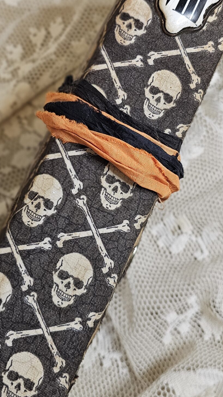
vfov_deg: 45.9
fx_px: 463
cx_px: 113
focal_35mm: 44
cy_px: 144
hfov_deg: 27.1
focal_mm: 6.3
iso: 320
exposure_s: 1/36.5
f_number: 1.7
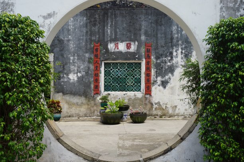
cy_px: 81
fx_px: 244
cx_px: 122
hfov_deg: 53.2
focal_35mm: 36
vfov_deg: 36.8
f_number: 10
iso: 100
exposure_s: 1/100
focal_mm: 24
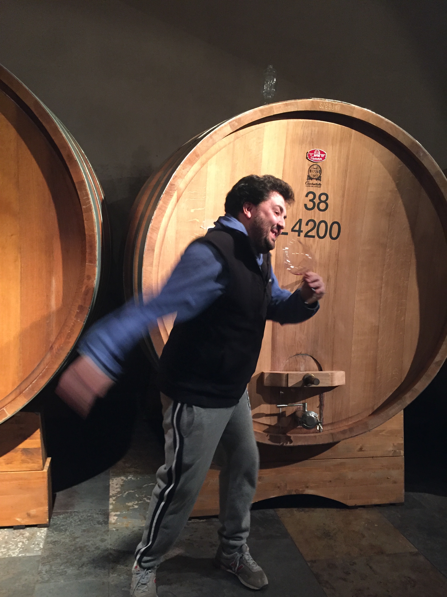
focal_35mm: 29
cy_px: 298
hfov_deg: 48.2
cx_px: 224
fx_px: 499
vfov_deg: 61.7
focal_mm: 4.15
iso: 250
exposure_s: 1/20
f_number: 2.2
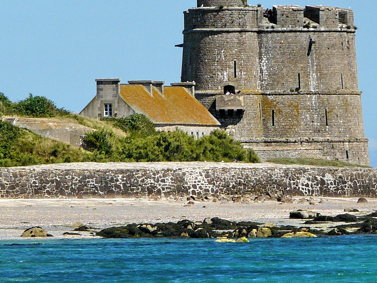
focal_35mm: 618
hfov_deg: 3.2
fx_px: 6730
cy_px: 75
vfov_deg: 2.4
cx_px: 217
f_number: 8
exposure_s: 1/500
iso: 100
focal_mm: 49
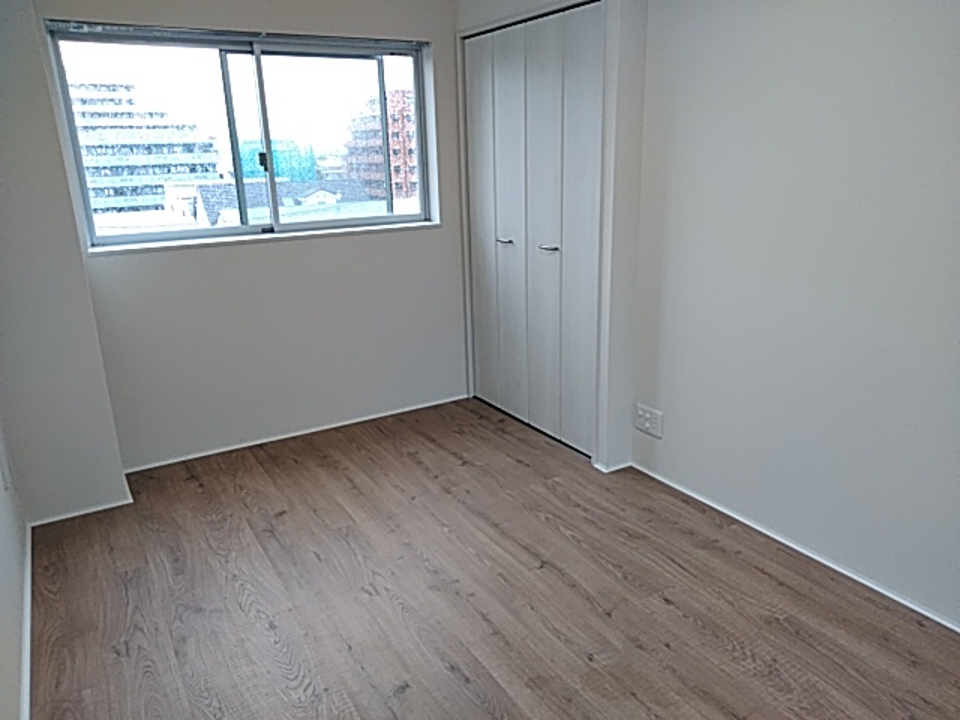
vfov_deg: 51.4
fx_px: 749
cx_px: 480
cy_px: 360
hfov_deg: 65.3
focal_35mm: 27
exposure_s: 1/33.3
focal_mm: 3.46
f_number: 2.2
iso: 92
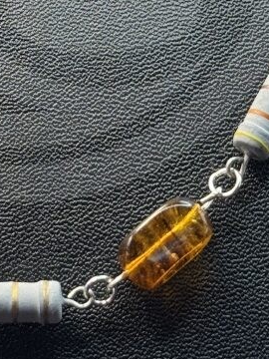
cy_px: -90
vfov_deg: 12.0
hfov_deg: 9.2
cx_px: 21
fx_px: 1658
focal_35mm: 160
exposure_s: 1/72
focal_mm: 6.76
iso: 100
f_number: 1.78
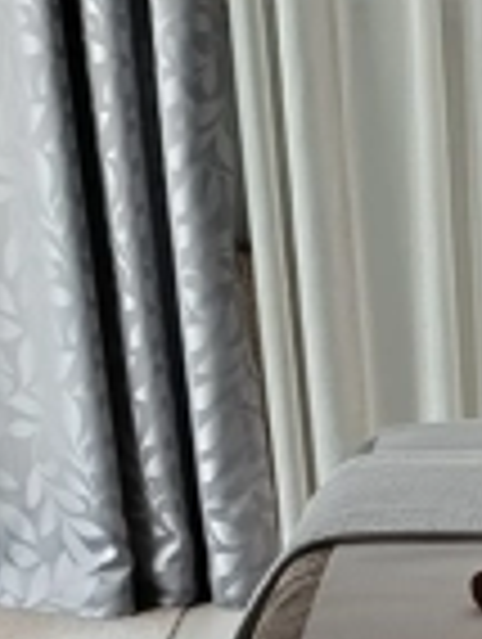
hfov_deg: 11.2
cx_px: 653
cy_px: 828
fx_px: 2388
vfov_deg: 14.6
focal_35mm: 129
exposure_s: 1/20
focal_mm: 6.11
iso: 1071
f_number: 1.65
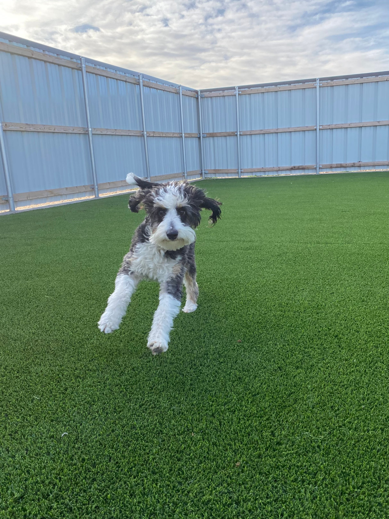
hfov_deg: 53.1
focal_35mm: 26
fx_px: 389
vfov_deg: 67.3
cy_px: 260
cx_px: 194
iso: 32
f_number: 1.8
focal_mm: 4.25
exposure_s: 1/1114
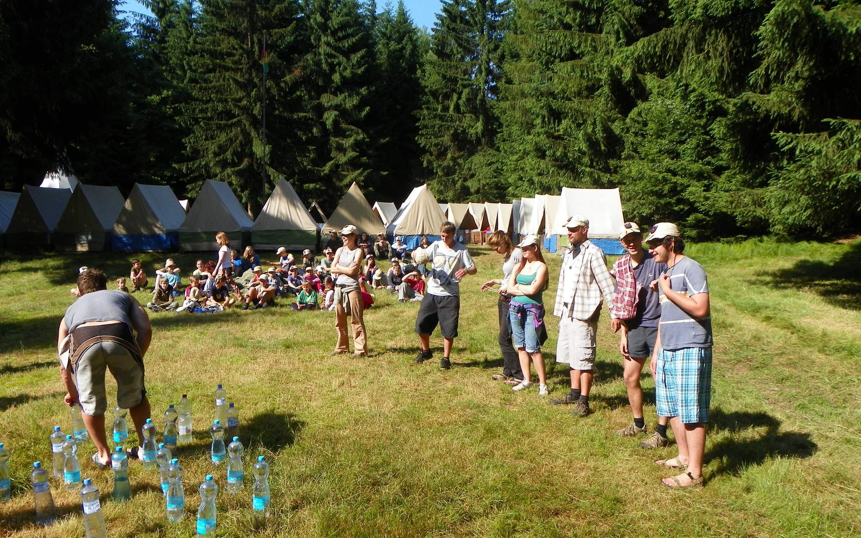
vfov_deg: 44.3
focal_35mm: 28
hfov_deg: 66.5
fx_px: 657
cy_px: 317
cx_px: 432
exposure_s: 1/250
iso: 64
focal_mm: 4.6
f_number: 5
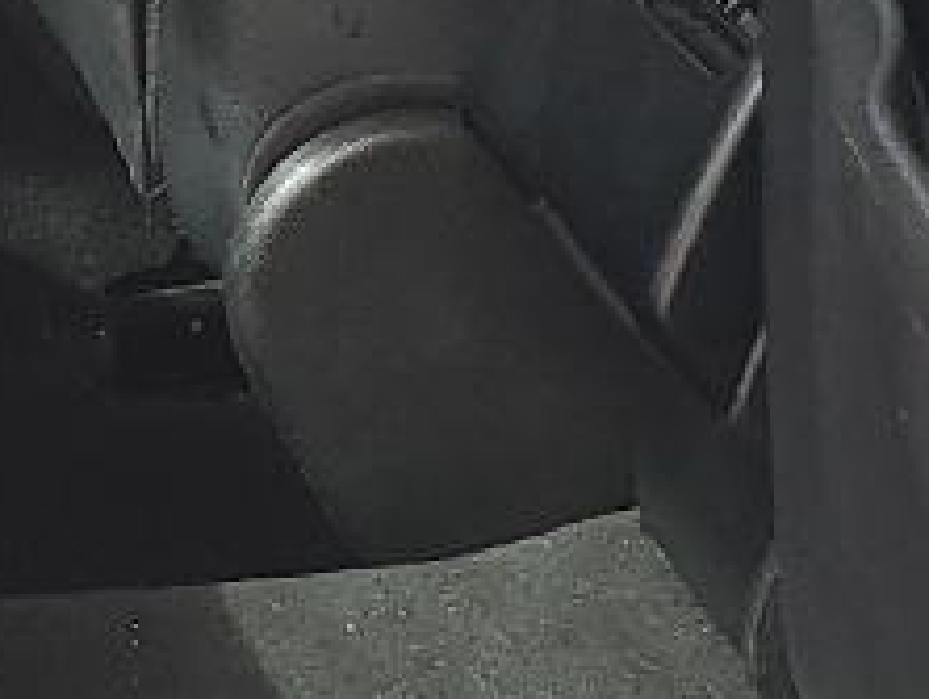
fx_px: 5024
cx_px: -163
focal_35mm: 187
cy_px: 38
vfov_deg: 7.9
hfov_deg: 10.4
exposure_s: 1/141
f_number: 1.5
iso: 50
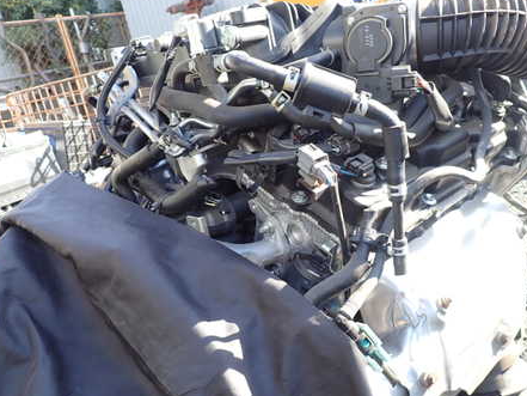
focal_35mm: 34
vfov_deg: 41.8
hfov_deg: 53.7
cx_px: 307
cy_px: 194
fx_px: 518
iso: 100
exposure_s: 1/100
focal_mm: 4.5
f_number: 2.8
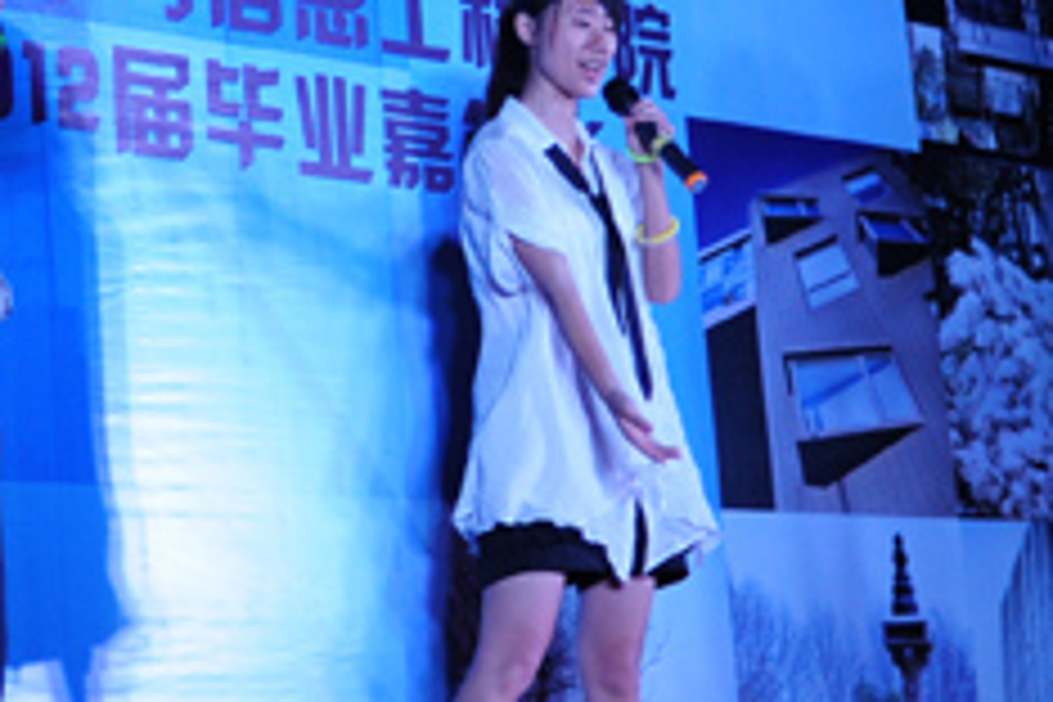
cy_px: -151
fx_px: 3276
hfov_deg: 17.9
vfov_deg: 12.0
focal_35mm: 112
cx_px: 58
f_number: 2
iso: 1600
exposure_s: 1/1250
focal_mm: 35
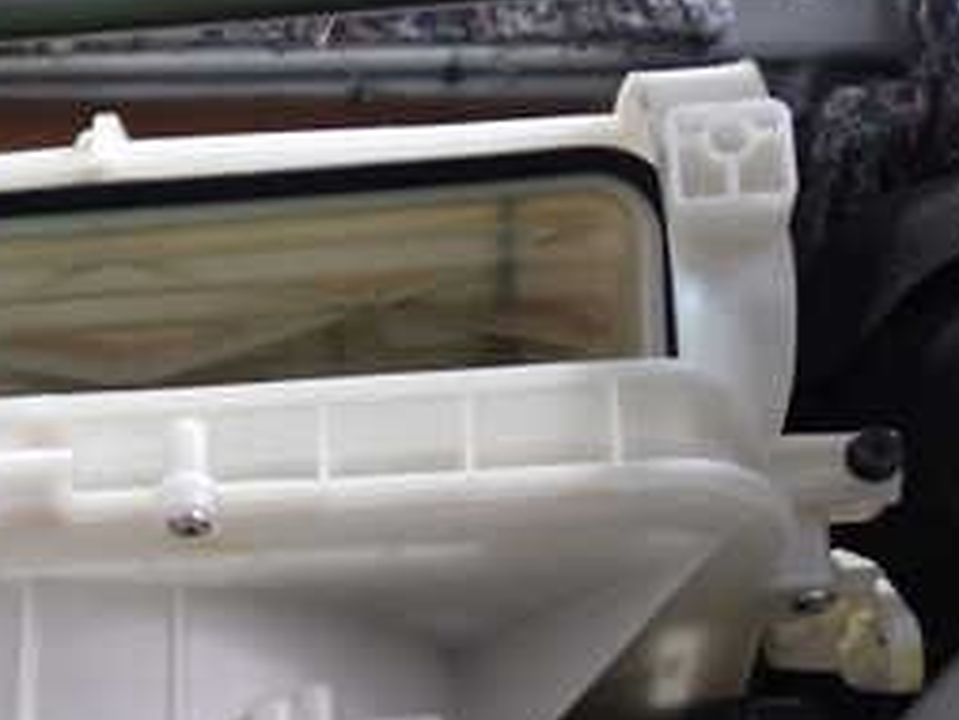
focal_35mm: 90
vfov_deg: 15.9
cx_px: 57
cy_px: 803
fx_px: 2495
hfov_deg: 21.2
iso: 500
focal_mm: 6.83
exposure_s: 1/40
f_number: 2.7
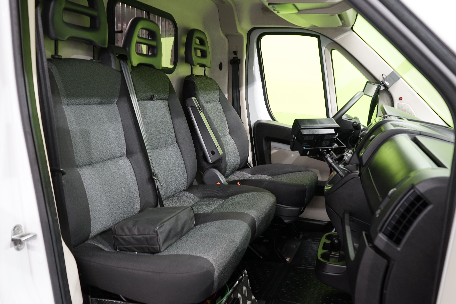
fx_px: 367
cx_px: 228
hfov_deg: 63.7
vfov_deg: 45.0
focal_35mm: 29
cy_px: 152
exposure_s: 1/13
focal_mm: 29
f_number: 6.3
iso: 800
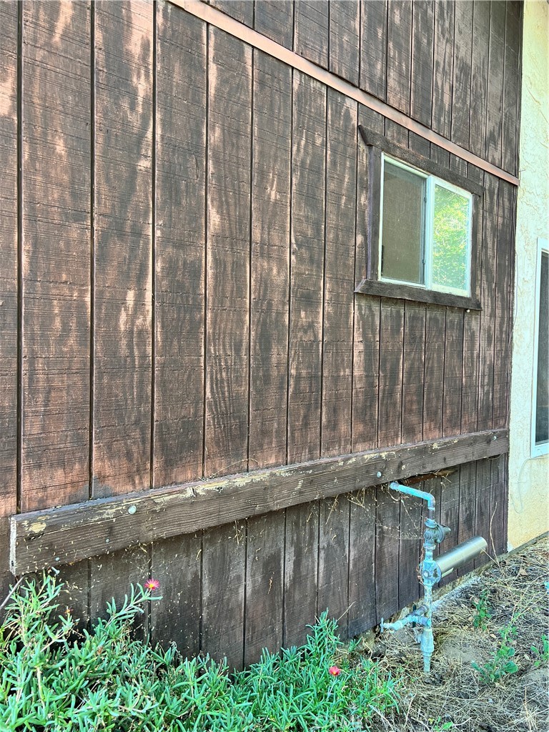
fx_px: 550
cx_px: 274
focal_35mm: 26
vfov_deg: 67.3
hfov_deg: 53.1
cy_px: 366
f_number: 1.5
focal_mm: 5.7
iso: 80
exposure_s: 1/121
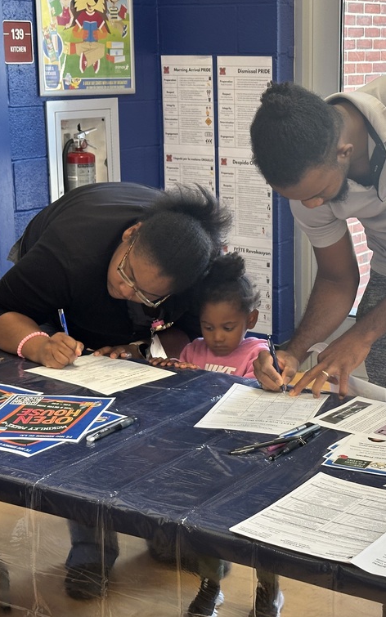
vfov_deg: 29.8
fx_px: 1161
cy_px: 308
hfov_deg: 18.8
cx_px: 272
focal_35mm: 69
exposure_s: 1/60
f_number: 1.78
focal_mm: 6.86
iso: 80
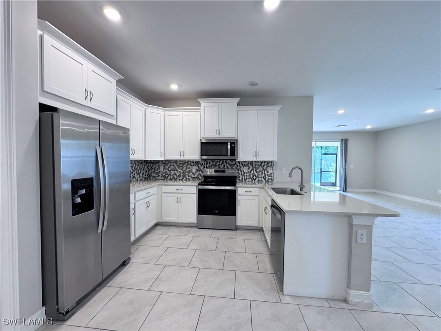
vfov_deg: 85.7
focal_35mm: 14
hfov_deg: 102.1
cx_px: 220
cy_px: 166
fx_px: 178
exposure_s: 1/120
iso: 200
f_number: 2.2
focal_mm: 2.22
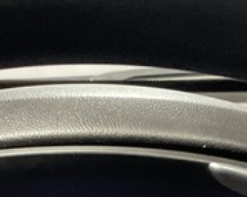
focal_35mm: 152
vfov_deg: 9.6
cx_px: 55
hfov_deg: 12.6
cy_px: 360
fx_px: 1111
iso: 320
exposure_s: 1/40
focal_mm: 3
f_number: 1.8
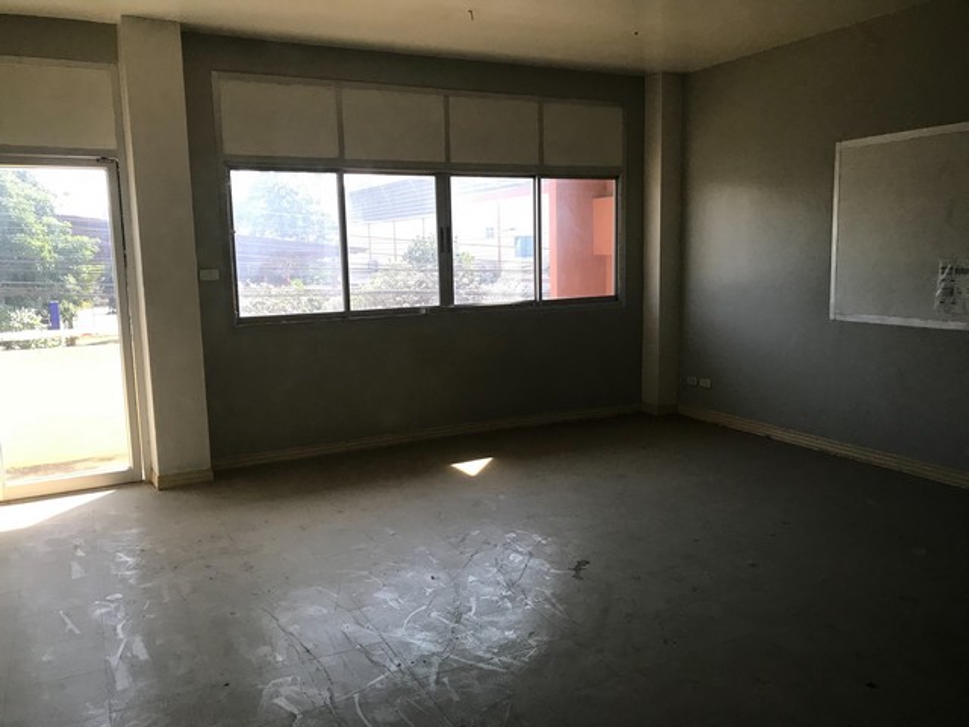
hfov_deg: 63.4
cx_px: 484
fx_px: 784
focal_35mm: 28
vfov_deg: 49.7
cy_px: 364
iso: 25
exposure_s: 1/33
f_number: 1.8
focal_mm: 3.99
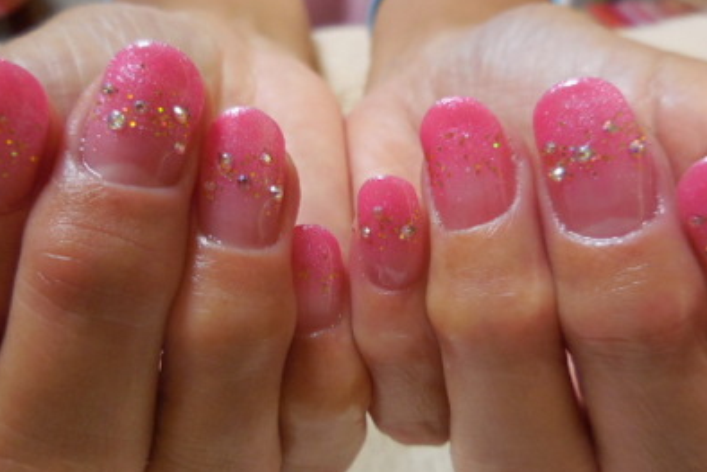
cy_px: 259
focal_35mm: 33
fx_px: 648
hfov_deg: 57.2
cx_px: 354
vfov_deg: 40.0
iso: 250
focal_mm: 4.5
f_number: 3.3
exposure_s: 1/30
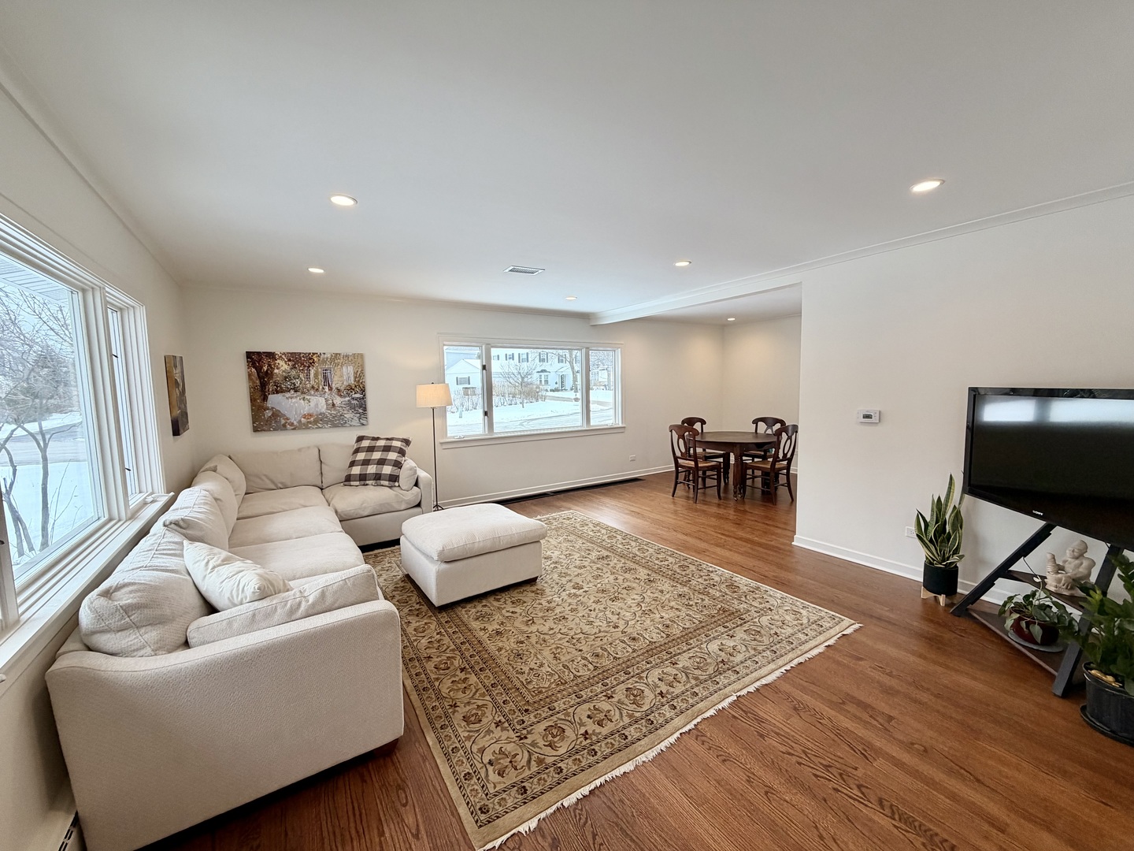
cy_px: 426
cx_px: 567
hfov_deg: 102.1
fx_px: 459
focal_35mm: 14
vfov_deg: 85.7
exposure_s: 1/120
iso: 64
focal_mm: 2.22
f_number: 2.2
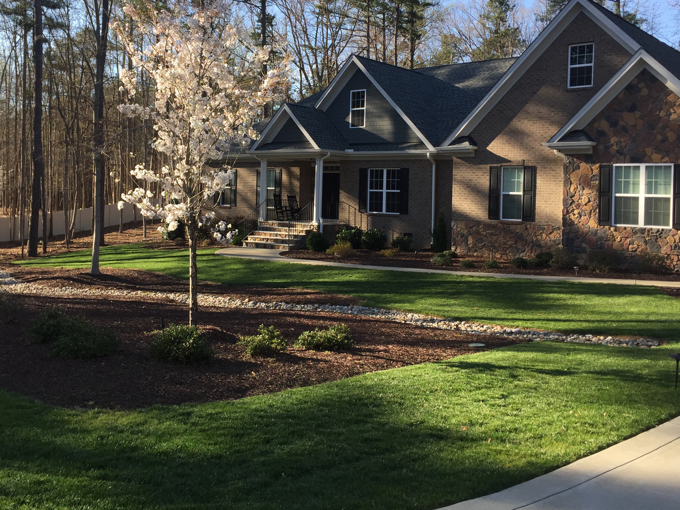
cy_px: 194
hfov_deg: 51.2
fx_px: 707
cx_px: 293
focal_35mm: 36
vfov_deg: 39.4
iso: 32
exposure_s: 1/557
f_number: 2.2
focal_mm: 4.15
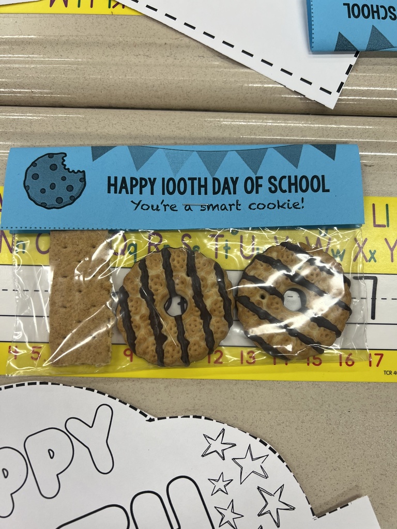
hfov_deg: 53.1
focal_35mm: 26
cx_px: 198
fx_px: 398
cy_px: 264
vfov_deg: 67.3
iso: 64
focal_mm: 5.7
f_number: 1.5
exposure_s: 1/121
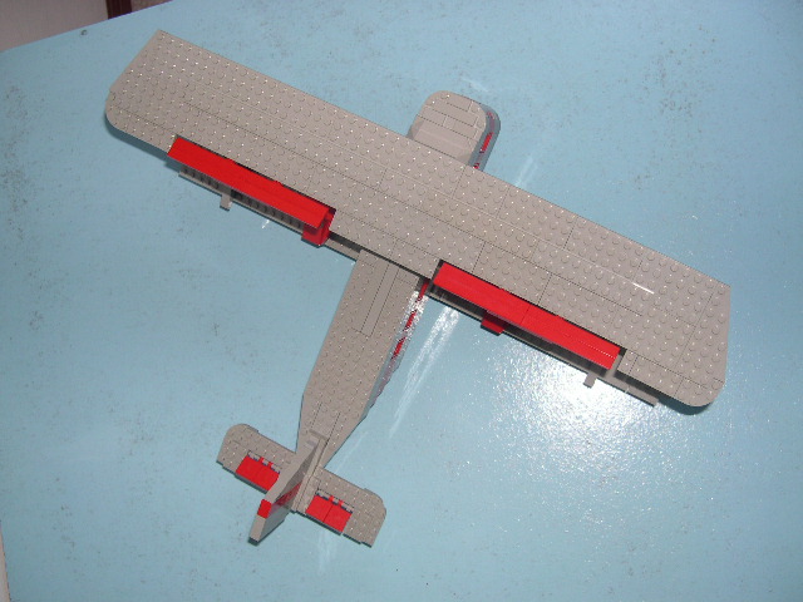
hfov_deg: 49.0
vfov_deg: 37.7
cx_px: 402
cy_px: 301
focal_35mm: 38
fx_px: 881
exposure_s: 1/60
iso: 100
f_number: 2.8
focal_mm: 8
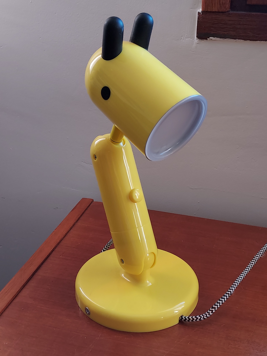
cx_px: 134
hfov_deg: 56.8
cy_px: 178
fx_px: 247
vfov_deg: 71.6
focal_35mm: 24
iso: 160
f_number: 1.8
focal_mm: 4.6
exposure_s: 1/60
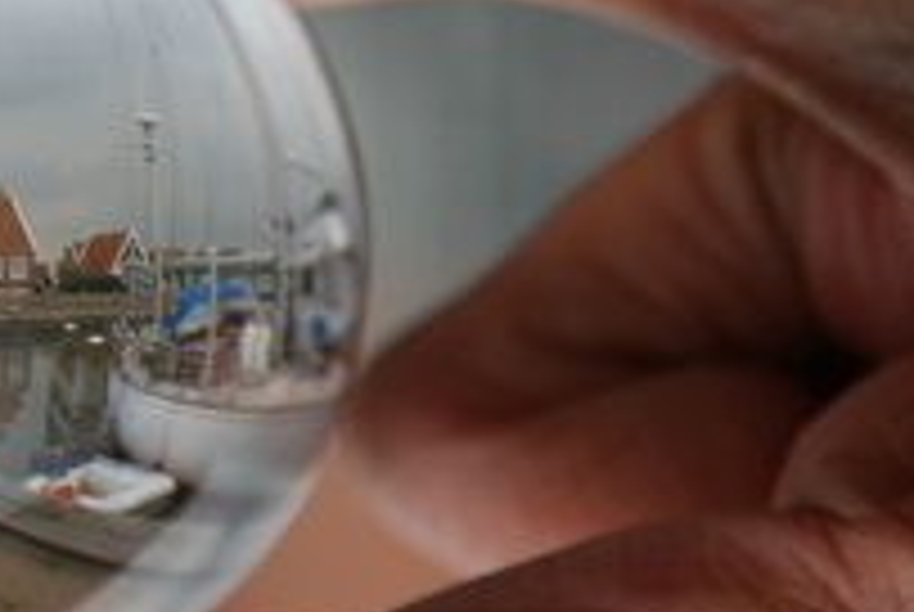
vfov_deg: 2.0
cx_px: 27
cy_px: 324
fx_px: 17289
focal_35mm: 680
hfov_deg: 3.0
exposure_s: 1/500
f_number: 6.3
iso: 400
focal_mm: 200
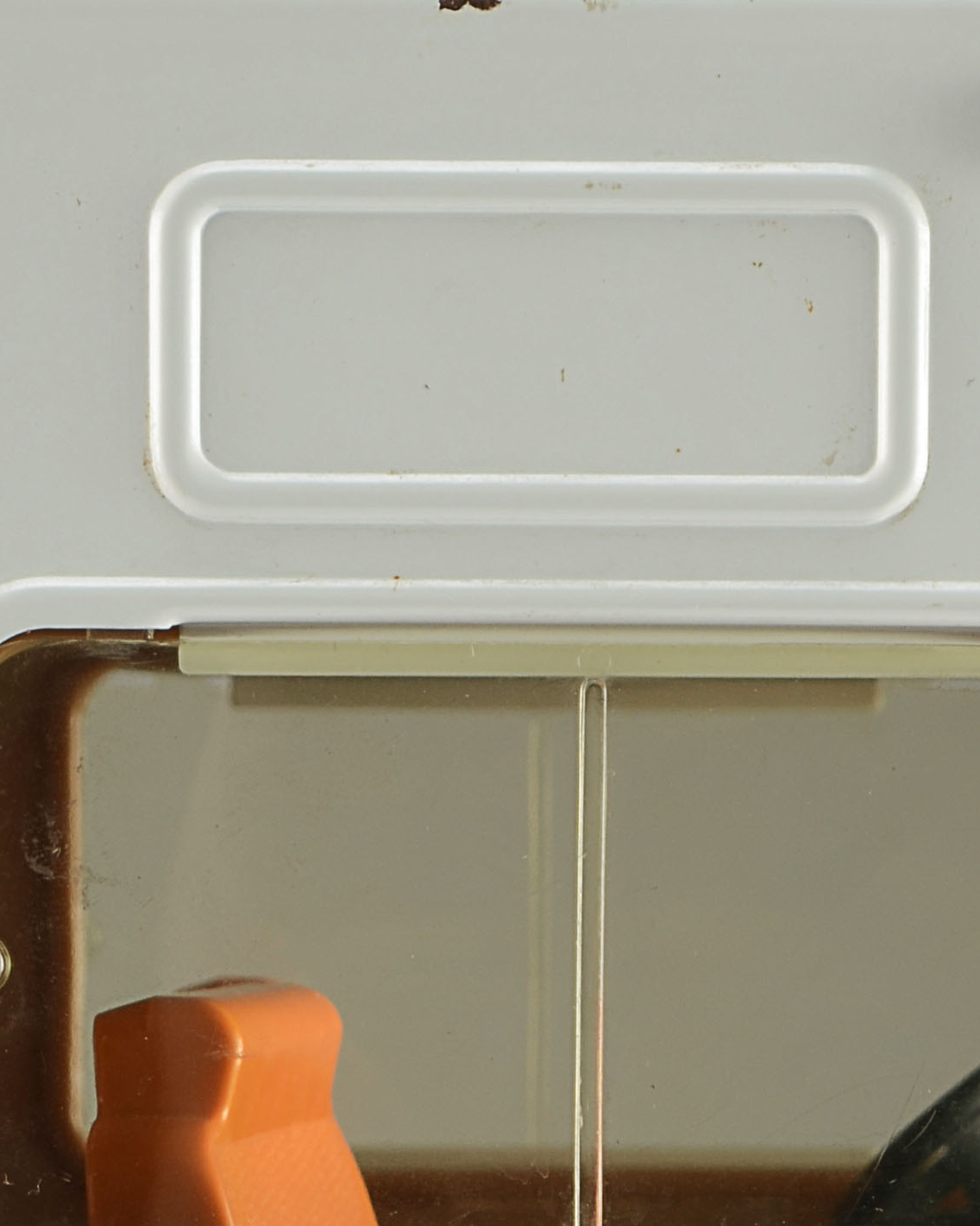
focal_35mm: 234
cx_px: 638
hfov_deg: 6.6
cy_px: 1572
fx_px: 8484
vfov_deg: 8.2
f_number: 11
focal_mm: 48
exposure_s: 1/80
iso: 100
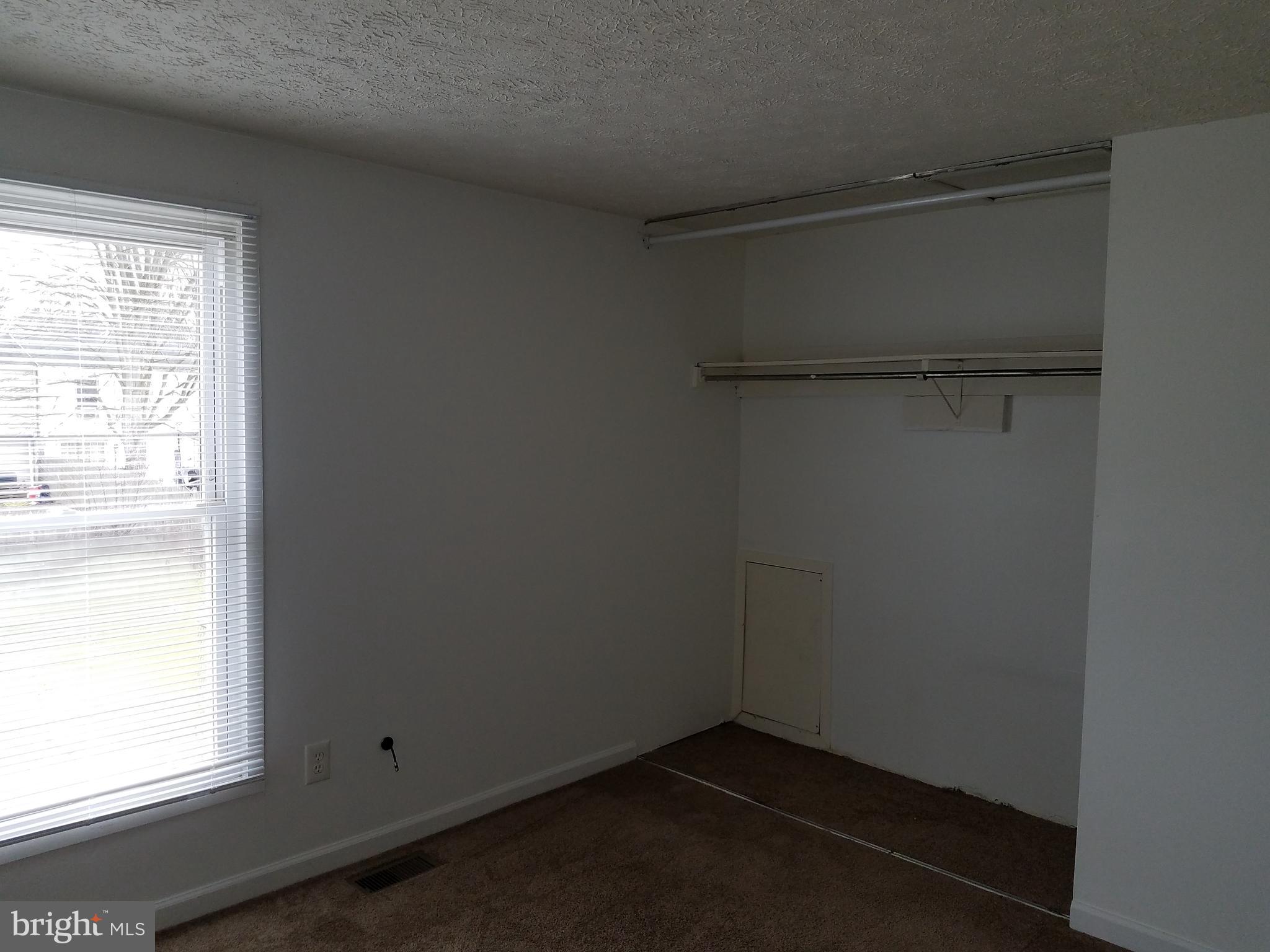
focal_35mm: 26
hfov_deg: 67.3
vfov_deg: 53.1
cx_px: 635
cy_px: 476
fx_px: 954
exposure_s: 1/120
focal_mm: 4.2
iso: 64
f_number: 1.7
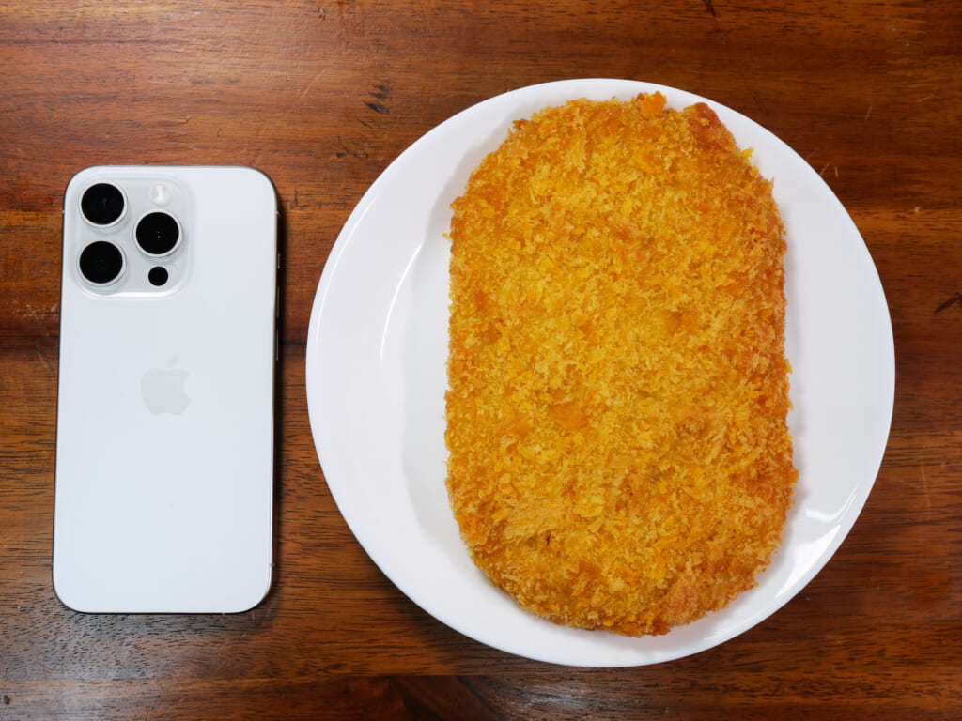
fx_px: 1390
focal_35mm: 50
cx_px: 481
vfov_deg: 29.1
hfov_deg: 38.2
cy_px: 360
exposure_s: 1/80
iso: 200
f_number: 5.2
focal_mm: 25
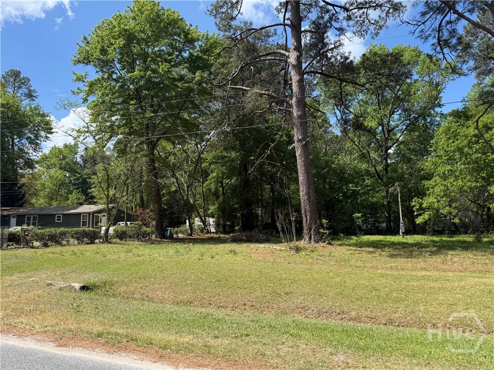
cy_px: 185
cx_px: 247
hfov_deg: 71.6
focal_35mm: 24
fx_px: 343
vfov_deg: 56.8
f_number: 1.78
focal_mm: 6.76
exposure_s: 1/2445
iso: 80
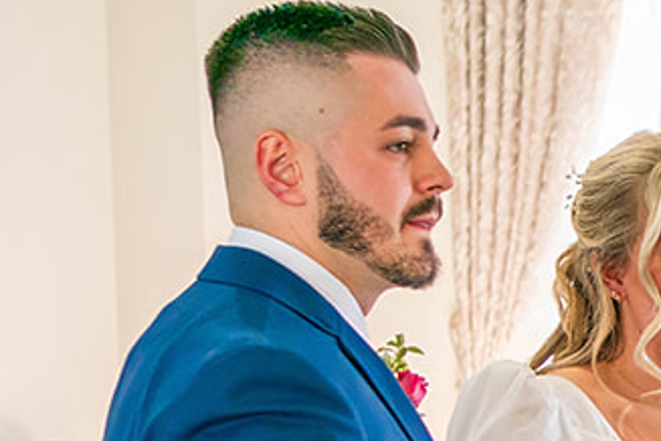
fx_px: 3140
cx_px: 1421
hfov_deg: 10.7
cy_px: 859
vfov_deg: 7.7
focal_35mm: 171
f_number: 2.8
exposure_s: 1/250
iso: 400
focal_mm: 35
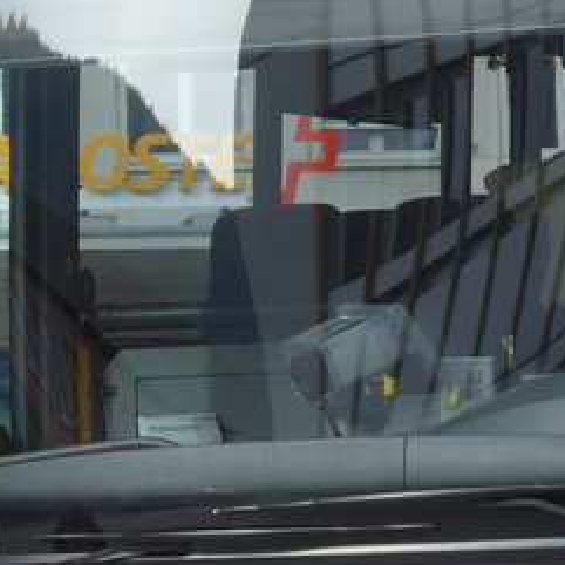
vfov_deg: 5.4
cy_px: 302
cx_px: 347
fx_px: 6020
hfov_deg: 5.4
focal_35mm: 326
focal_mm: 15
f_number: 4.2
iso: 80
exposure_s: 1/160
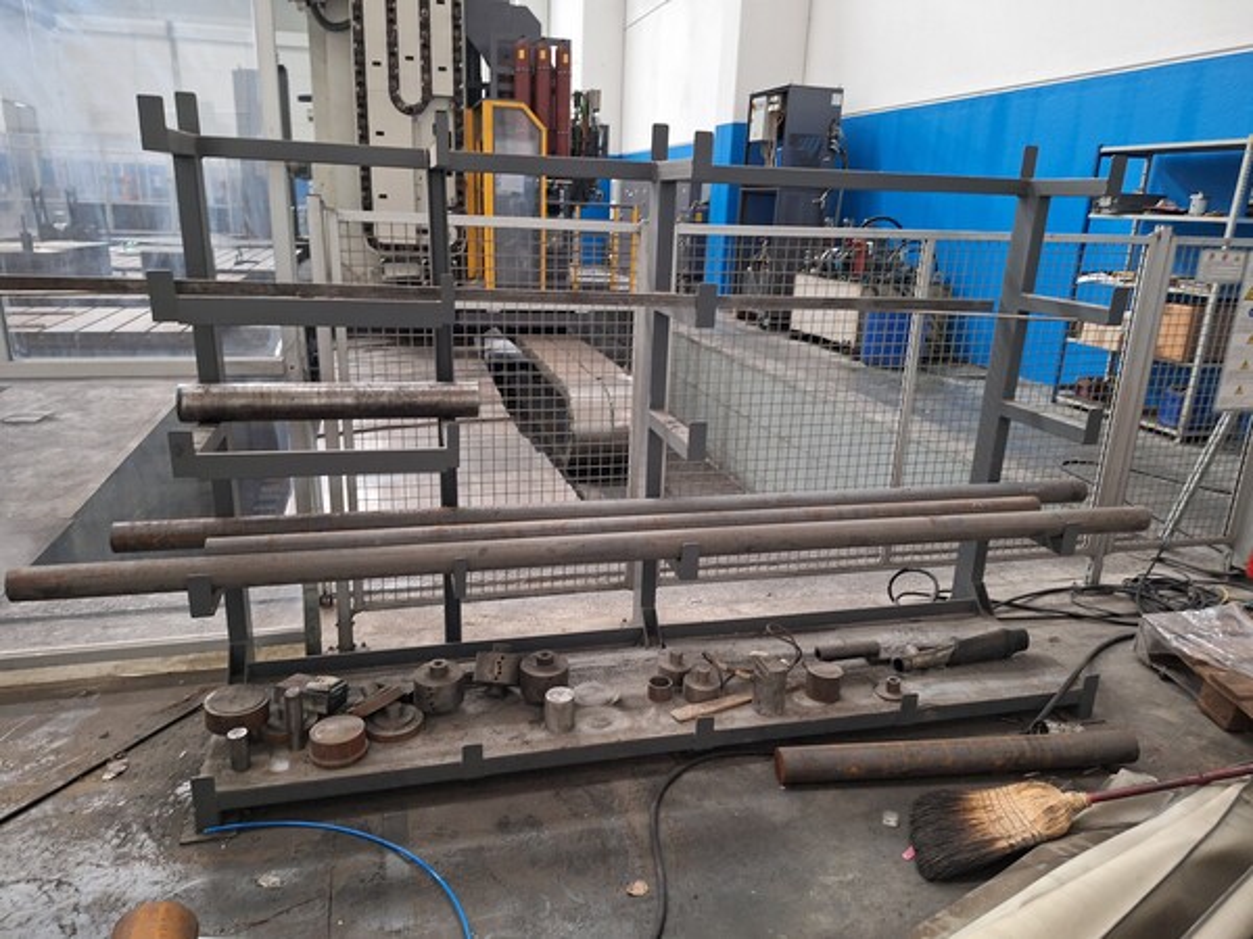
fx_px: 833
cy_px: 470
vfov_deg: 58.9
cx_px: 626
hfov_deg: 73.9
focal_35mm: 23
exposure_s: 1/25
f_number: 1.8
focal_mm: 5.54
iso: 250
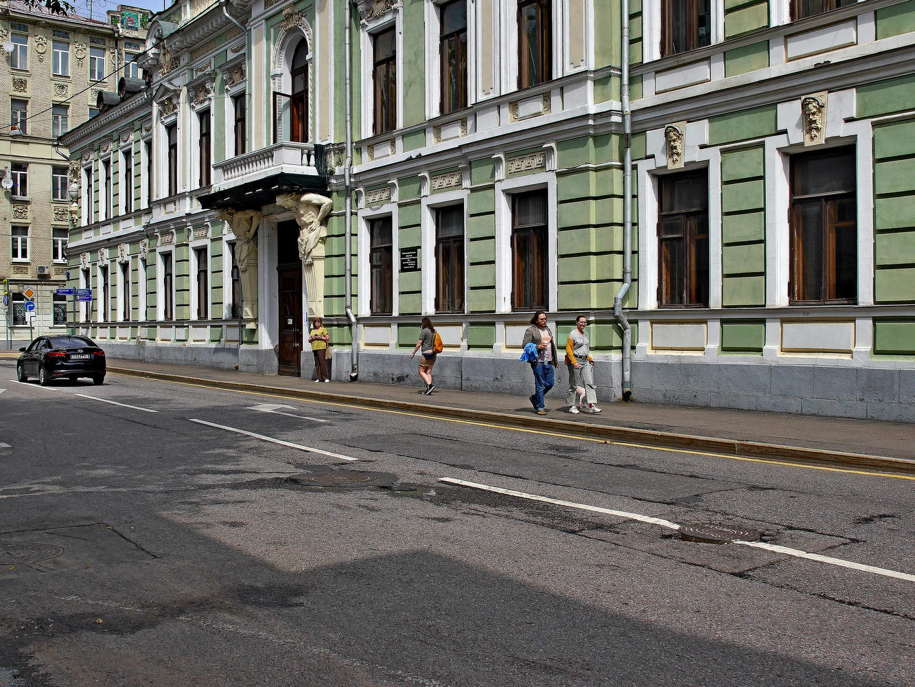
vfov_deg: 37.7
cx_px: 458
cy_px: 344
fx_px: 1005
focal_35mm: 38
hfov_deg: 49.0
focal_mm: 19
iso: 160
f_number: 8
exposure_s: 1/500
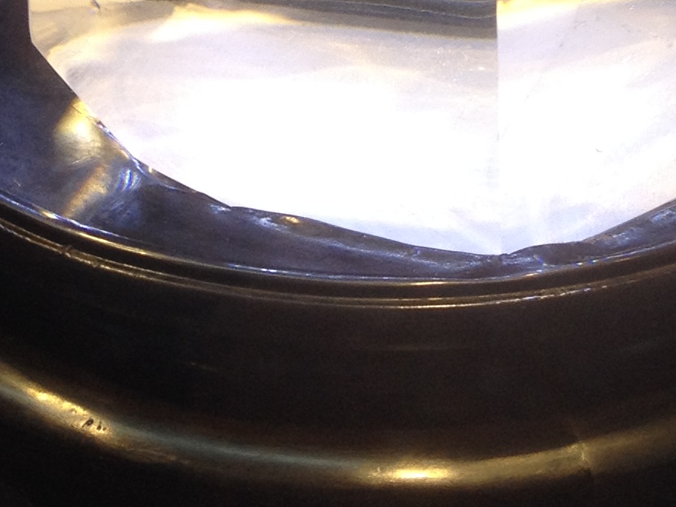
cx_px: 468
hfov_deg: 15.1
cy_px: -382
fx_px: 2538
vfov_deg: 10.7
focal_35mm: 130
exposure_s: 1/60
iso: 50
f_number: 2.4
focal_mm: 4.28
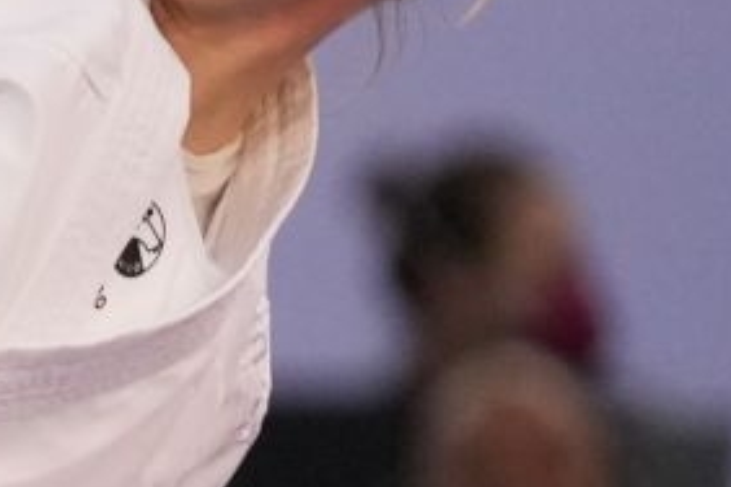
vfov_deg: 0.7
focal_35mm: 1918
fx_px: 38943
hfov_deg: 1.1
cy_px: 280
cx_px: -1516
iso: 2000
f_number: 2.8
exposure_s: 1/1000
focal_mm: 200
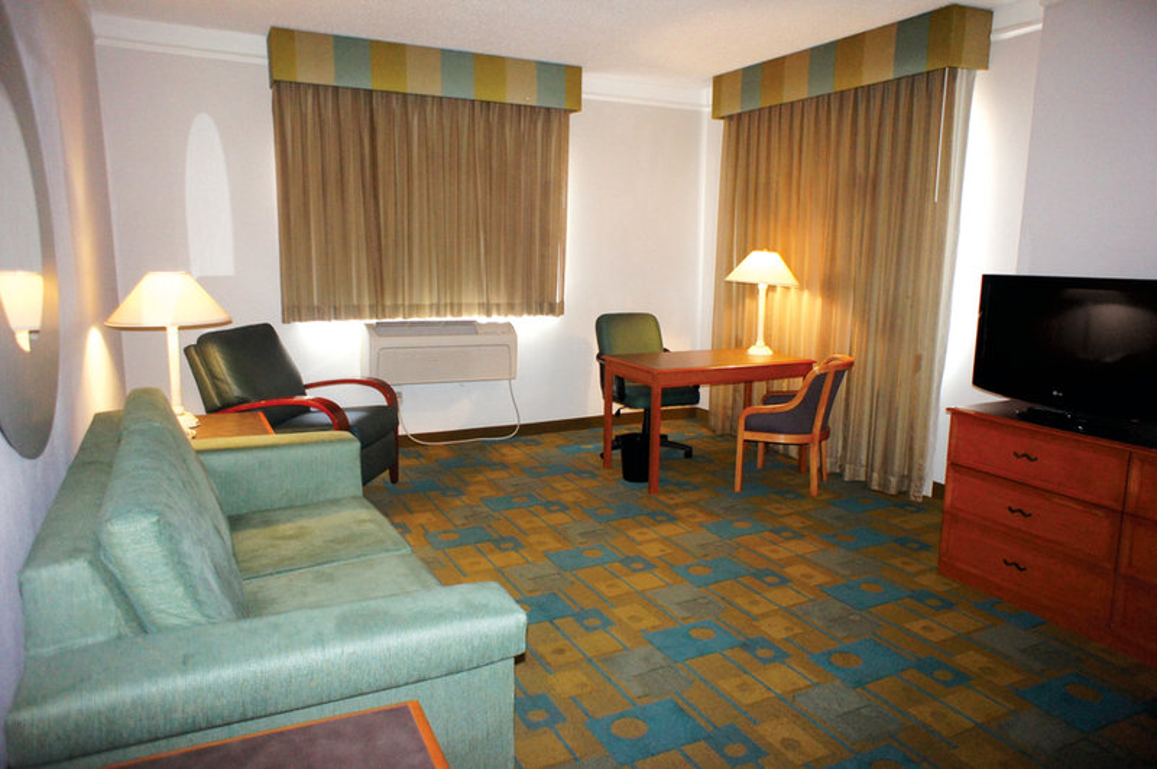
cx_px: 578
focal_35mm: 24
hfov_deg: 73.8
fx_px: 771
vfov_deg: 53.1
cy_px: 384
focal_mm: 16
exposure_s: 1/60
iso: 1600
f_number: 2.8
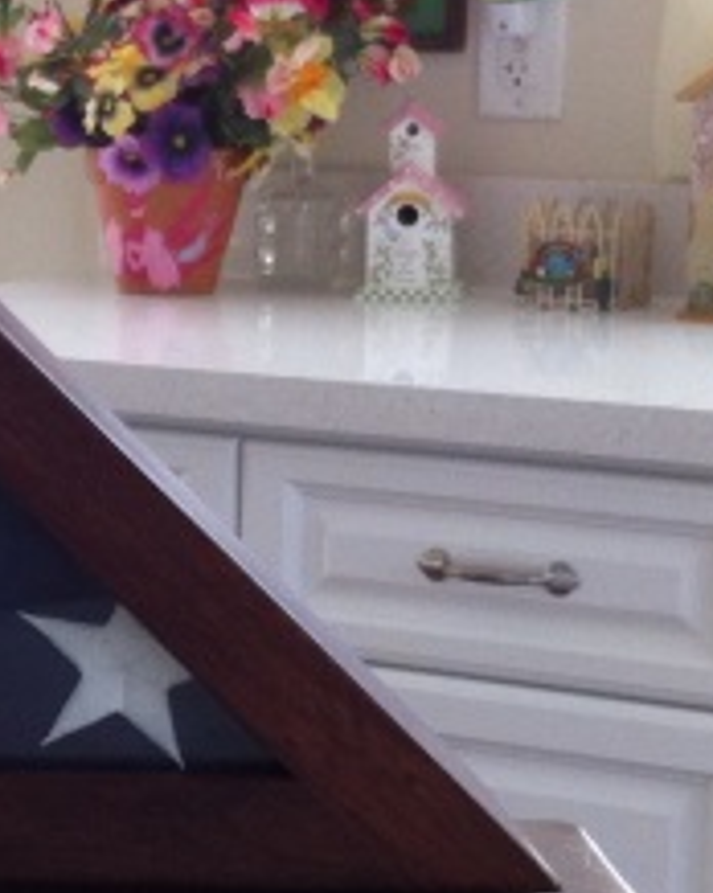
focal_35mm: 134
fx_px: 3540
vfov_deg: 14.4
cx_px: -492
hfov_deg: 10.9
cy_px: 446
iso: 100
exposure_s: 1/40
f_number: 2.8
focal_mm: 3.85
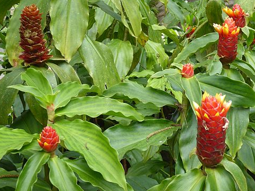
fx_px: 589
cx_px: 155
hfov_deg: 24.4
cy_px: 96
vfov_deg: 18.4
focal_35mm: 80
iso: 125
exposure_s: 1/60
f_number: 4.2
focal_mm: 10.3
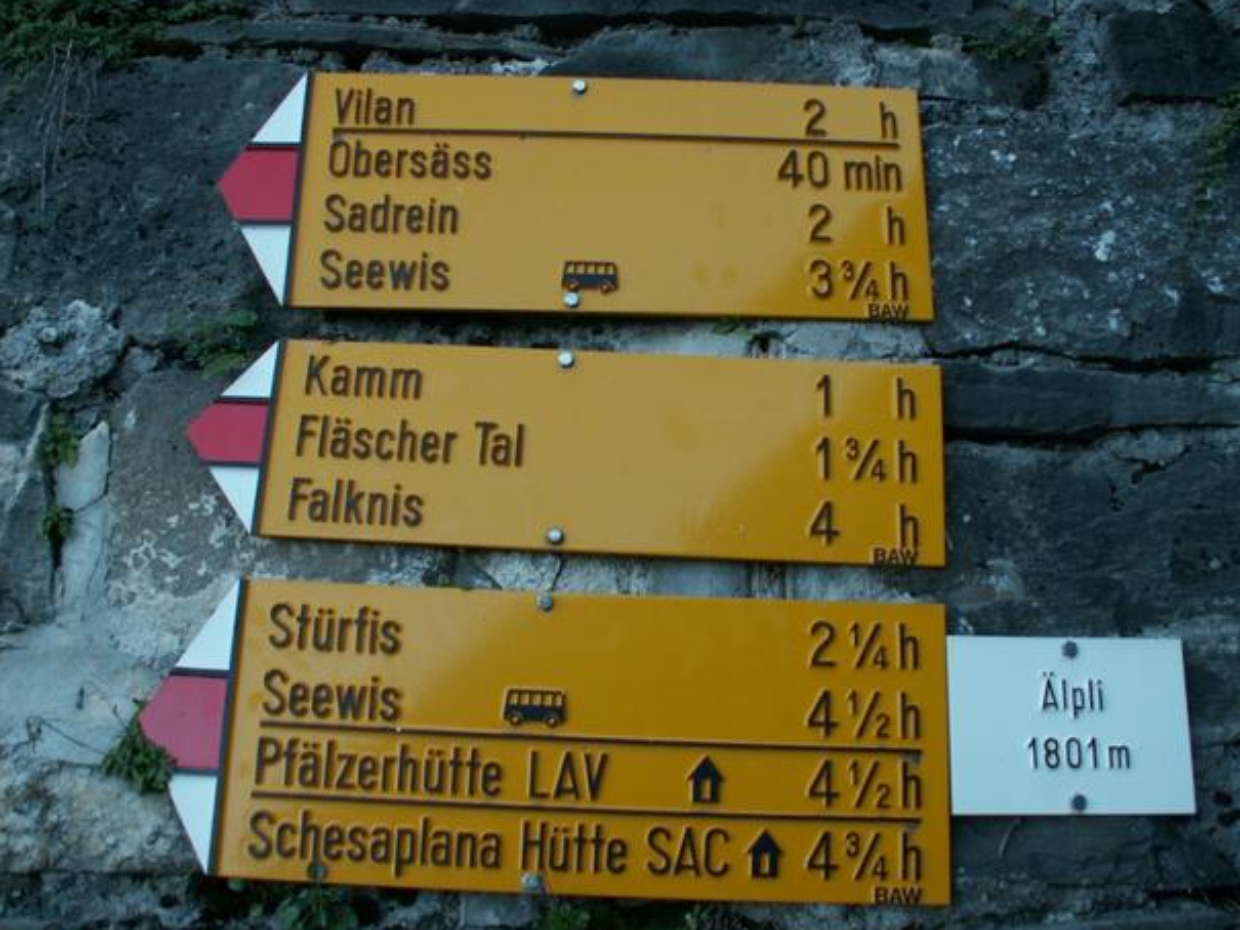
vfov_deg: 38.7
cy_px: 440
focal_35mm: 37
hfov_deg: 50.1
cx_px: 650
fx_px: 1326
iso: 50
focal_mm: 5.86
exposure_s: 1/80
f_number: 2.8
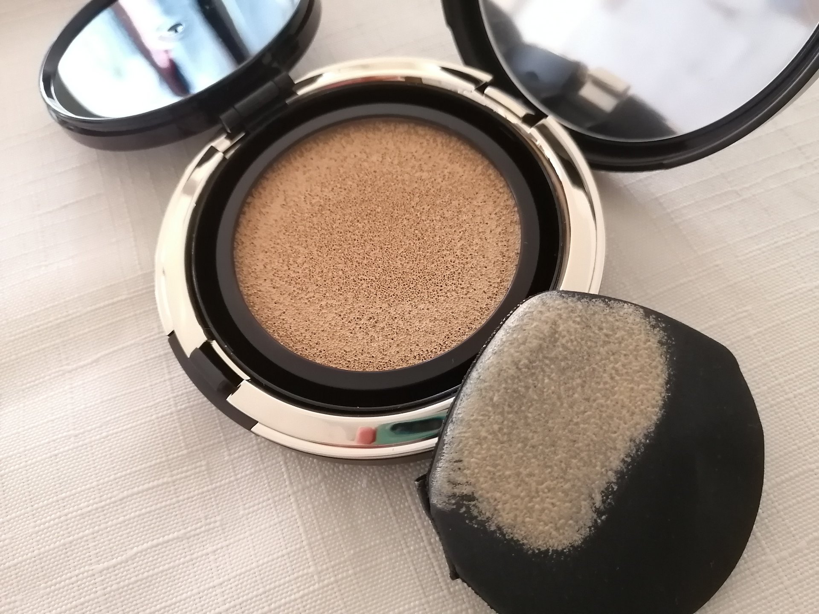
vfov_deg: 51.4
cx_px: 410
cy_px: 307
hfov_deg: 65.3
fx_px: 639
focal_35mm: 27
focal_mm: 3.62
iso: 320
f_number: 1.8
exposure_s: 1/25
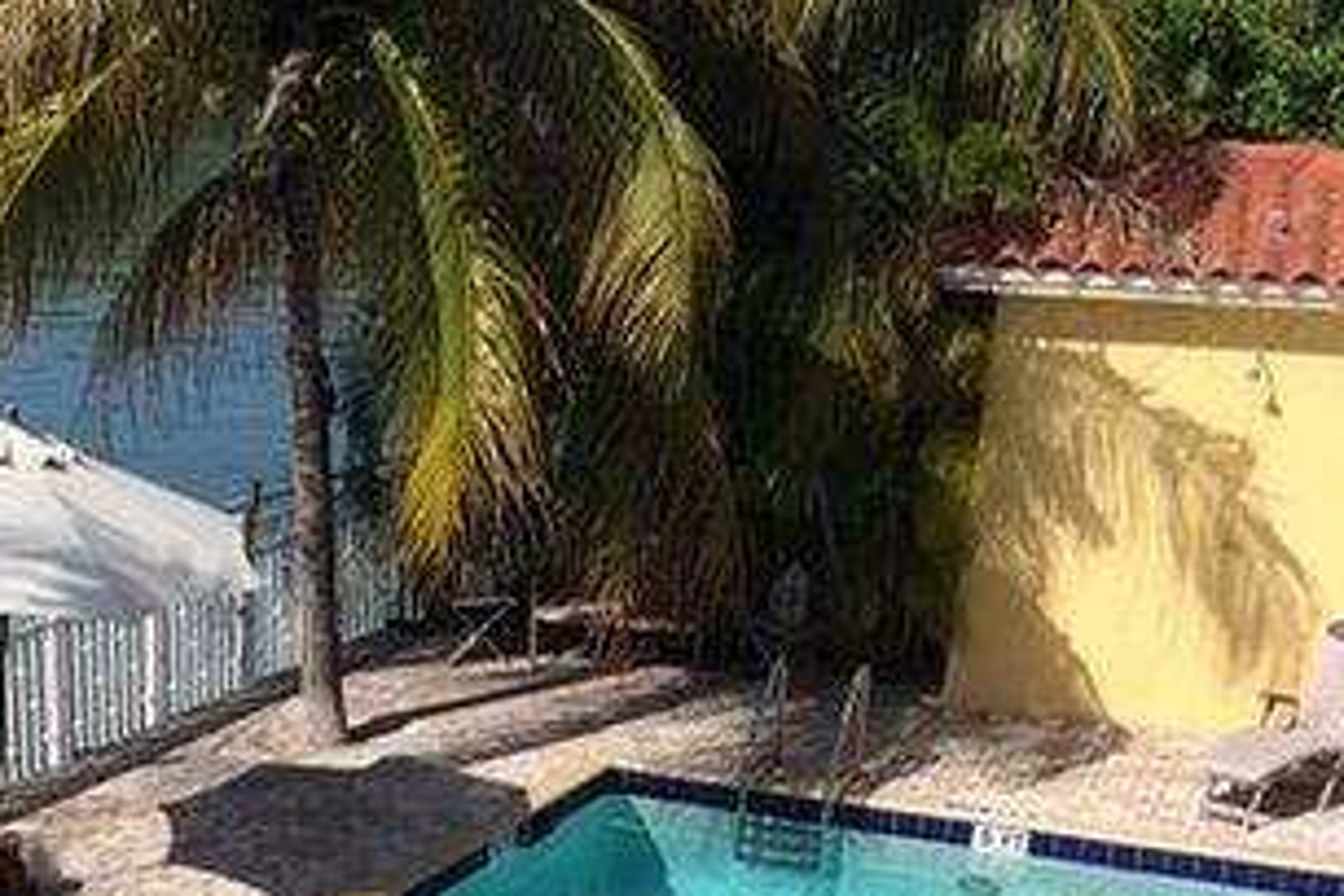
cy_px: 1091
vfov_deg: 18.9
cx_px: 347
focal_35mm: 68
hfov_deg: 29.2
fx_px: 2538
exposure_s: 1/3165
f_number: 2.2
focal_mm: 4.12
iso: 40
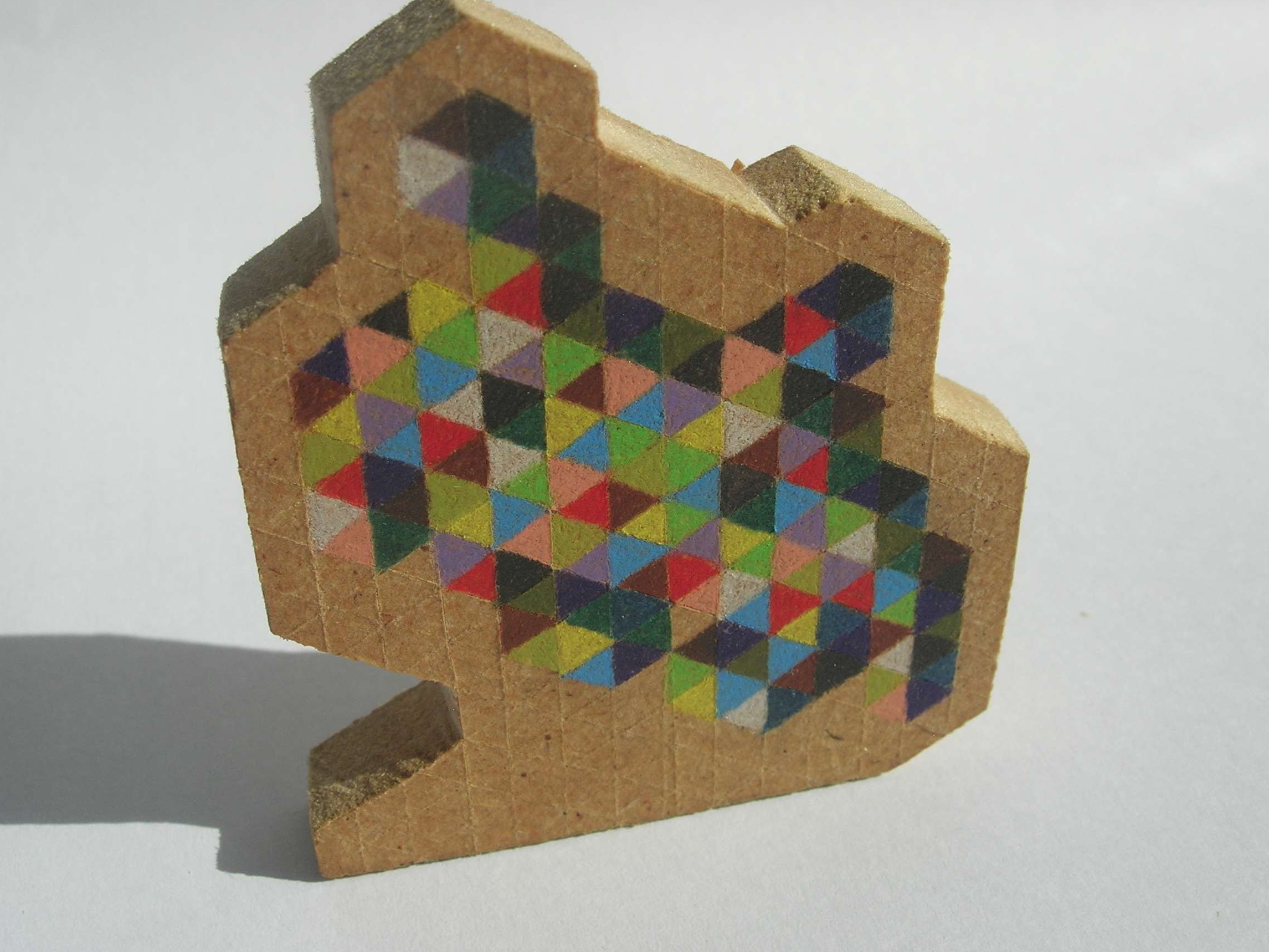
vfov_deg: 33.6
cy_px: 439
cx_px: 640
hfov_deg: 43.9
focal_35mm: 43
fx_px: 1576
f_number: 4.8
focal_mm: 7.8
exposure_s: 1/1389
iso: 64
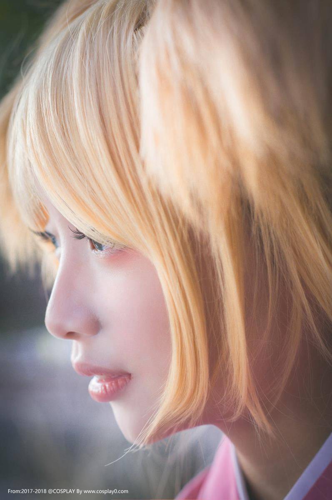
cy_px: 250
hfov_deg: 18.1
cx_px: 166
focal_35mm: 75
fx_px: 1040
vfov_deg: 27.0
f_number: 3.2
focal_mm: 50
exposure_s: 1/800
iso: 800
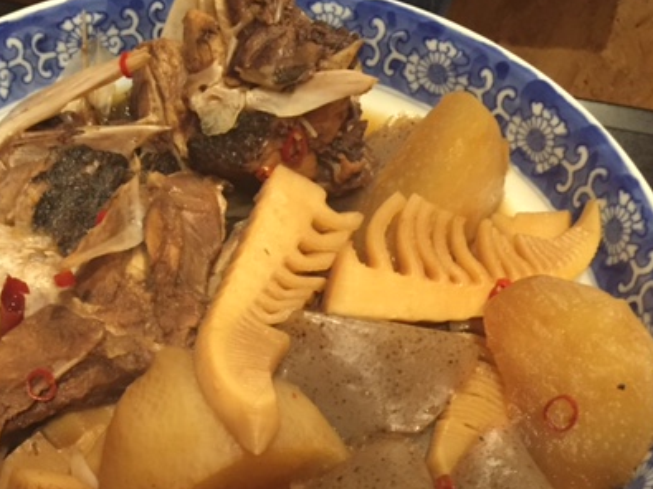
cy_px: 373
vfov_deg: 30.3
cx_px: 213
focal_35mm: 47
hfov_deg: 39.9
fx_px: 886
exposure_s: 1/15
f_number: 2.2
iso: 250
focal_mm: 4.15
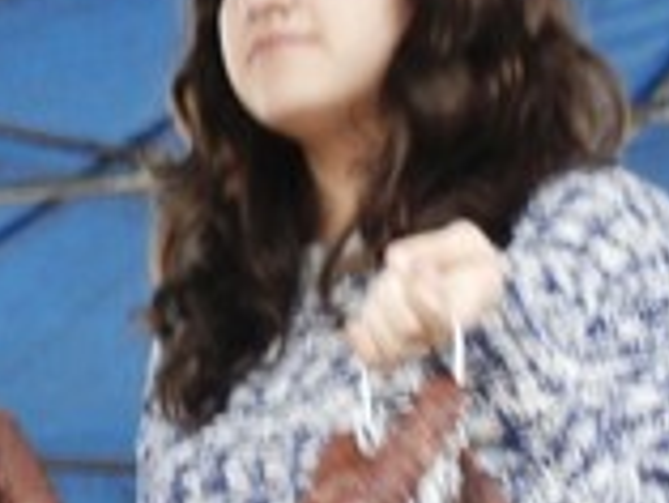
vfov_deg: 8.5
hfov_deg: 11.2
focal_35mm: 175
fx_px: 3385
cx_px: 21
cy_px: 390
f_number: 4.1
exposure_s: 1/40
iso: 200
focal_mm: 9.76
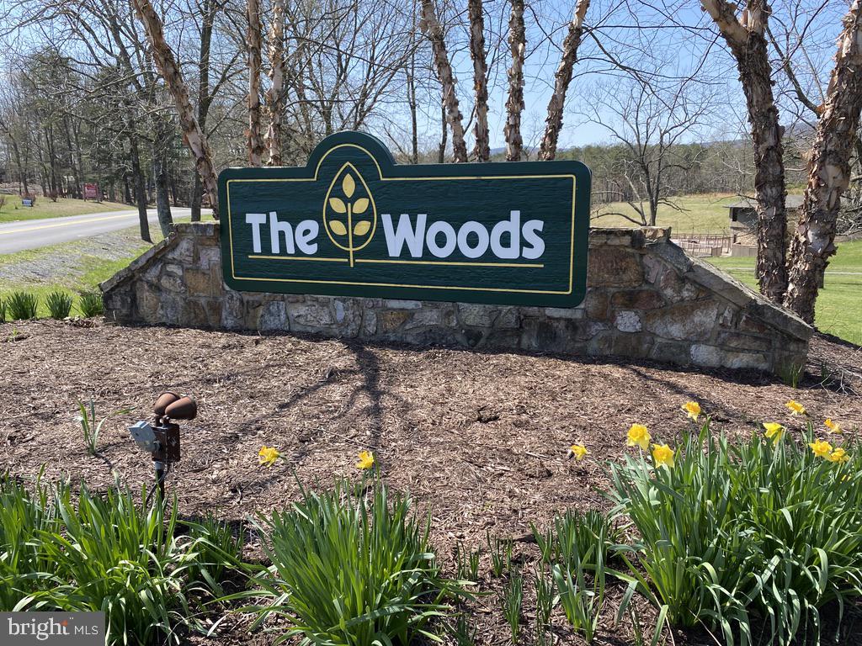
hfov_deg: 67.3
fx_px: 647
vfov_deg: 53.1
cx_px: 431
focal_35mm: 26
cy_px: 323
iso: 32
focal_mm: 4.25
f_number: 1.8
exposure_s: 1/1007
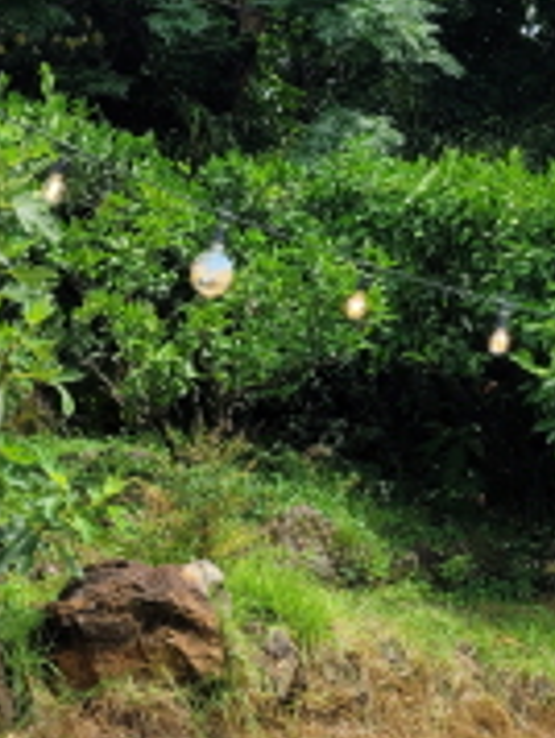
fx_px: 1557
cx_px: 39
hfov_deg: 19.8
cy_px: 377
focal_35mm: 73
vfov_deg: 26.6
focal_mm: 5.4
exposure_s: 1/2913
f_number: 1.8
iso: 40
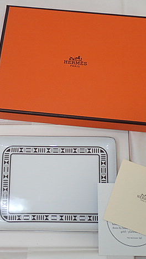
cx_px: 62
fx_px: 440
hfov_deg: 18.8
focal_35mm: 64
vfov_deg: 32.8
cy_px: 130
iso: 200
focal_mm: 7.86
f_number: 2.9
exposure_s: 1/80
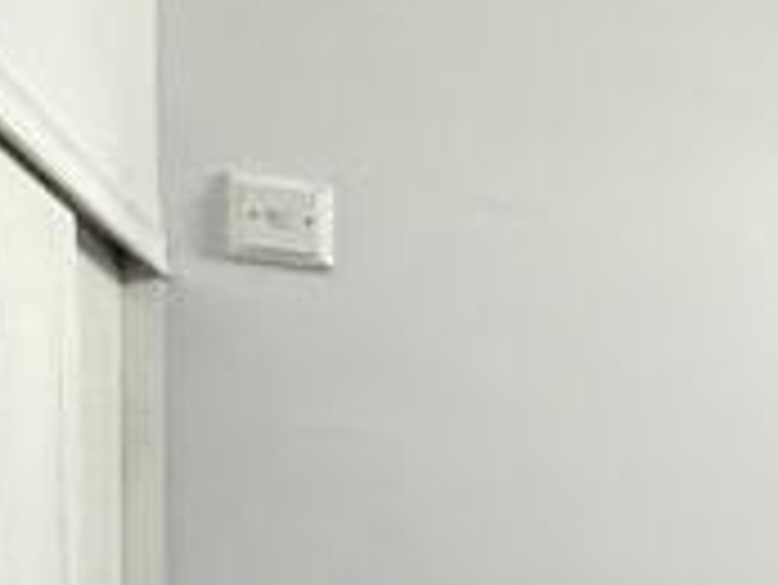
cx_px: 1808
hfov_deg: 15.2
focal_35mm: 83
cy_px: 806
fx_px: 1867
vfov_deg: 16.6
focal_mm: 2.22
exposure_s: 1/96
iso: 400
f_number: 2.2
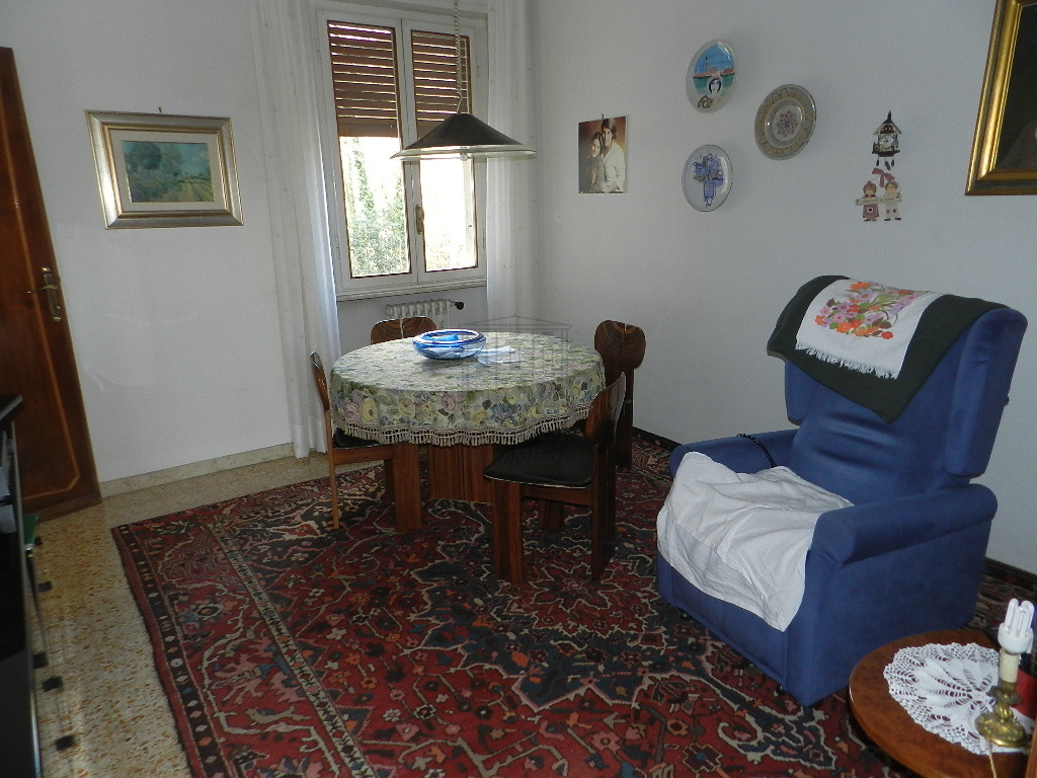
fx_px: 689
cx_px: 518
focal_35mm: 23
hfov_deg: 73.9
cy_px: 389
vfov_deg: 58.9
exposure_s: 1/30
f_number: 3.4
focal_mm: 4
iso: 200
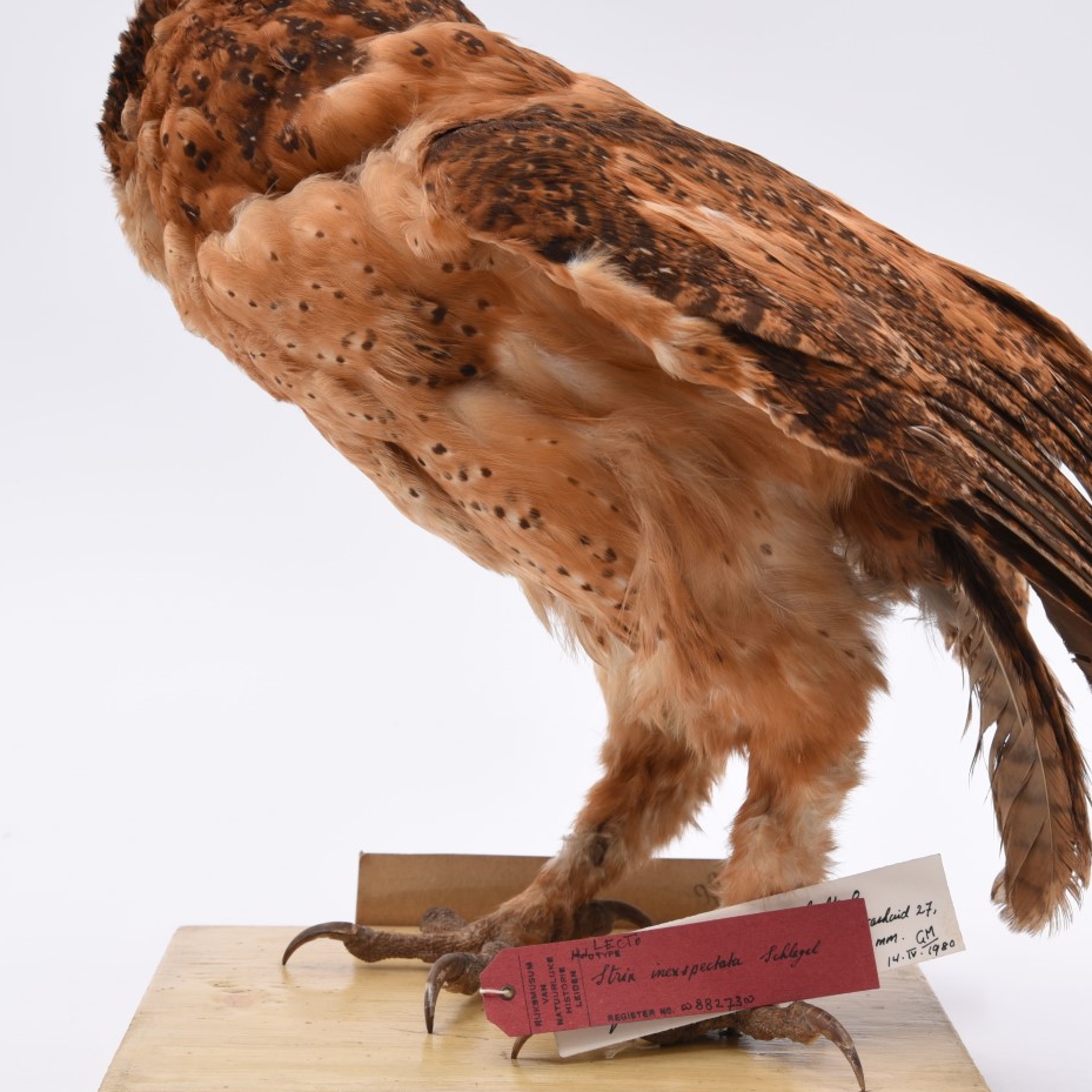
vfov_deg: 22.5
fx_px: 2748
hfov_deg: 22.4
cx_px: 701
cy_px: 471
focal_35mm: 77
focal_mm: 52
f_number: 13
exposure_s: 1/6
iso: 100
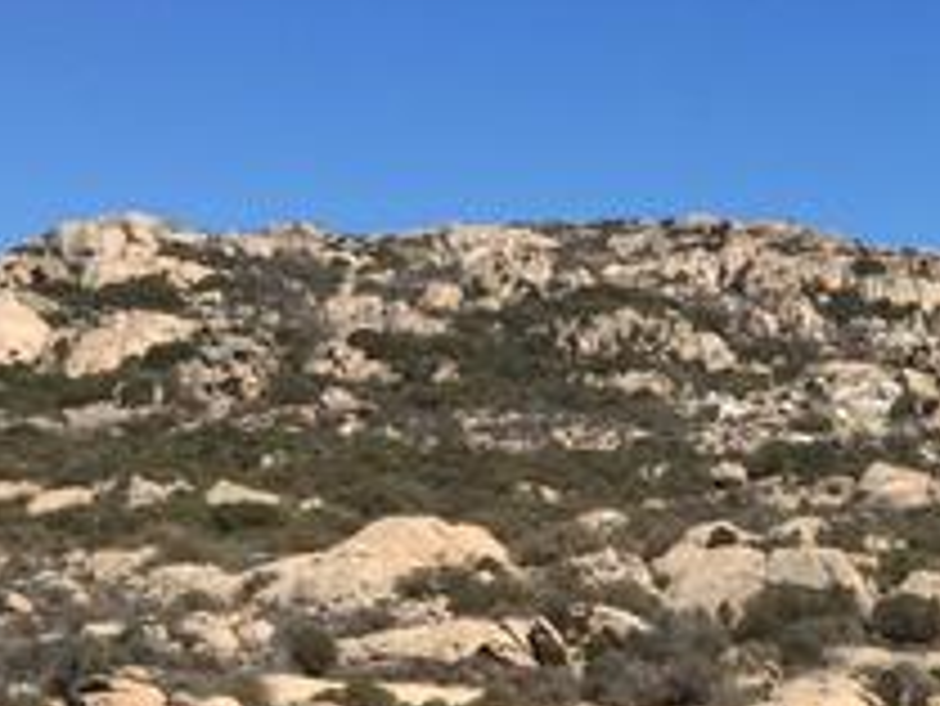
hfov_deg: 19.9
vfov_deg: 14.6
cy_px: 911
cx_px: 810
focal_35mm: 97
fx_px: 2636
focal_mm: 4.15
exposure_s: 1/2475
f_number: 2.2
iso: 32
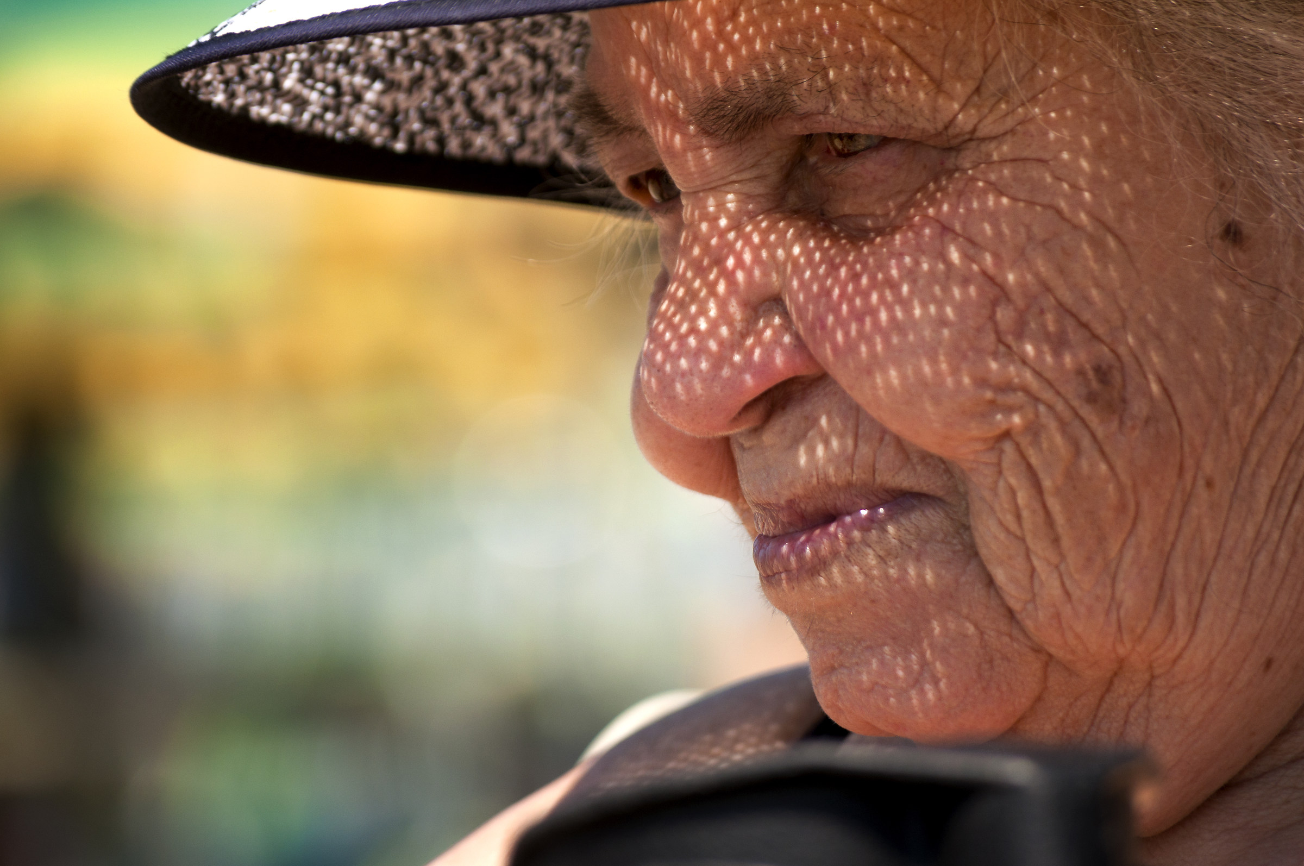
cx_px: 652
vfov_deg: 4.6
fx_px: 10853
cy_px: 433
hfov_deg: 6.9
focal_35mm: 300
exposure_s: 1/800
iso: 200
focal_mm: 200
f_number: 5.6
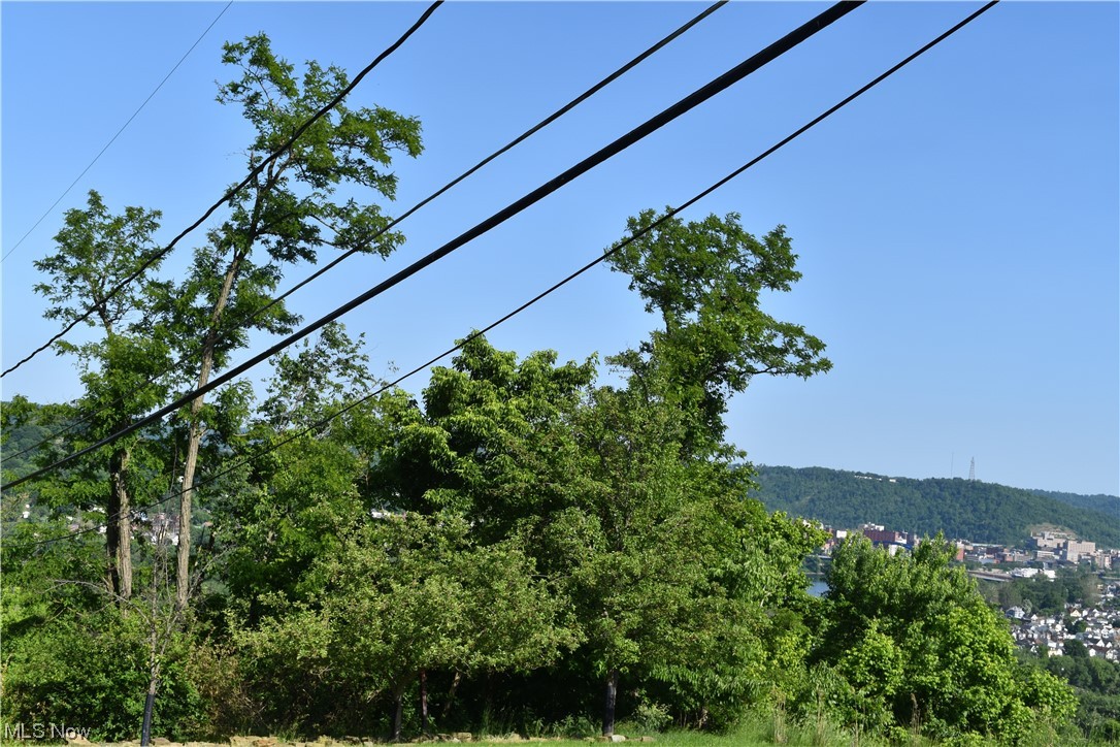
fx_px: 1307
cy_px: 374
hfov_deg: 46.4
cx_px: 560
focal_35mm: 42
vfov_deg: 31.9
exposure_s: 1/400
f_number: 10
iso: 200
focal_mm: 28
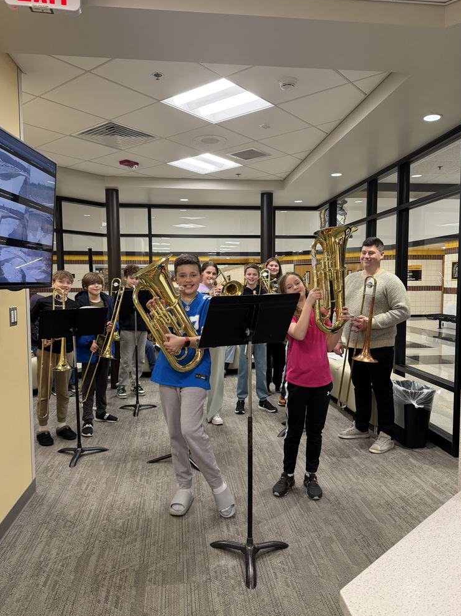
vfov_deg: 69.4
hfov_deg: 54.9
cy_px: 315
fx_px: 444
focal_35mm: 25
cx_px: 229
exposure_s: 1/60
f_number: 1.78
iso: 200
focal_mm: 6.76
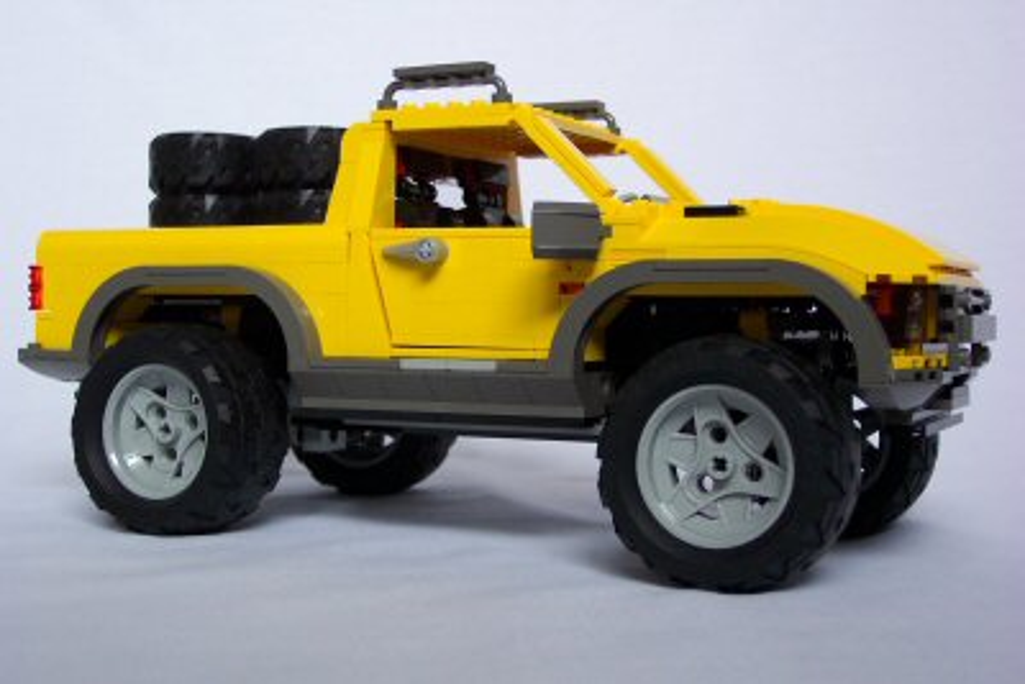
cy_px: 342
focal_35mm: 51
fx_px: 1453
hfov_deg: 38.9
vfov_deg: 26.5
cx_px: 512
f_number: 3.4
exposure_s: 1/45
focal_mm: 10.7
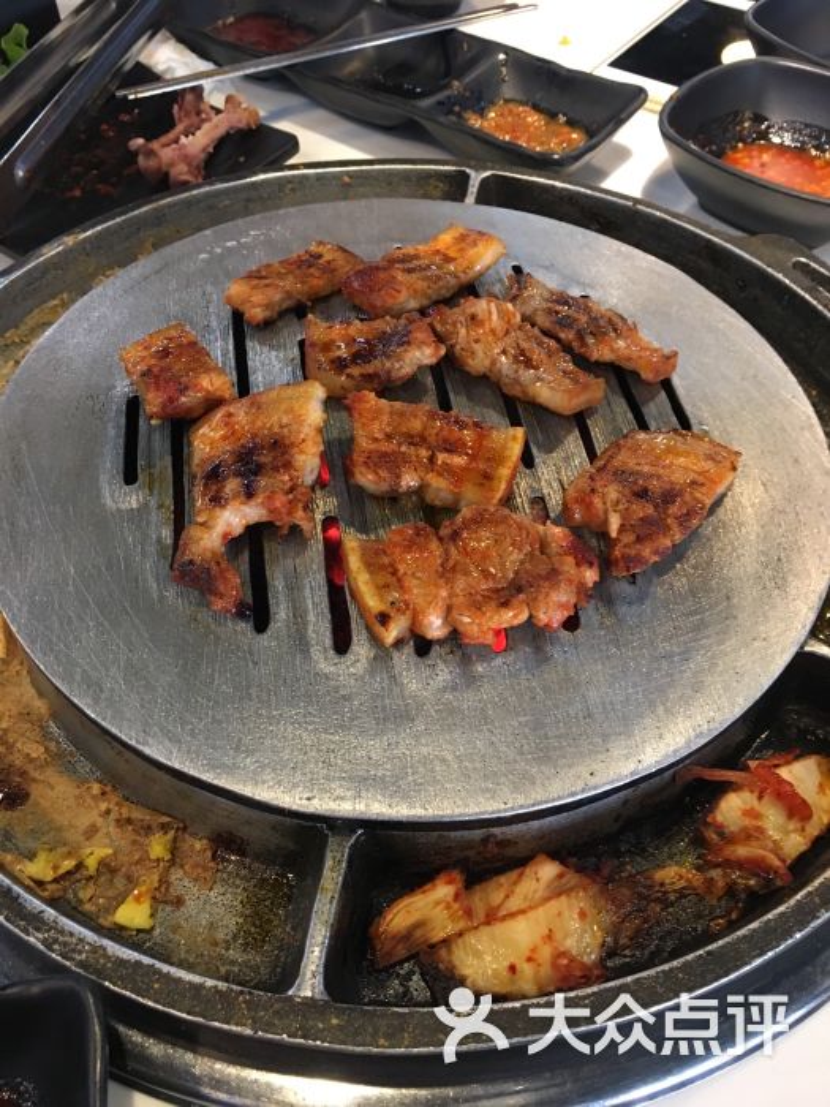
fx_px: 927
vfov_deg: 61.7
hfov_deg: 48.2
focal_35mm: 29
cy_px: 554
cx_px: 415
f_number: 2.2
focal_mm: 4.15
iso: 200
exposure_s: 1/33
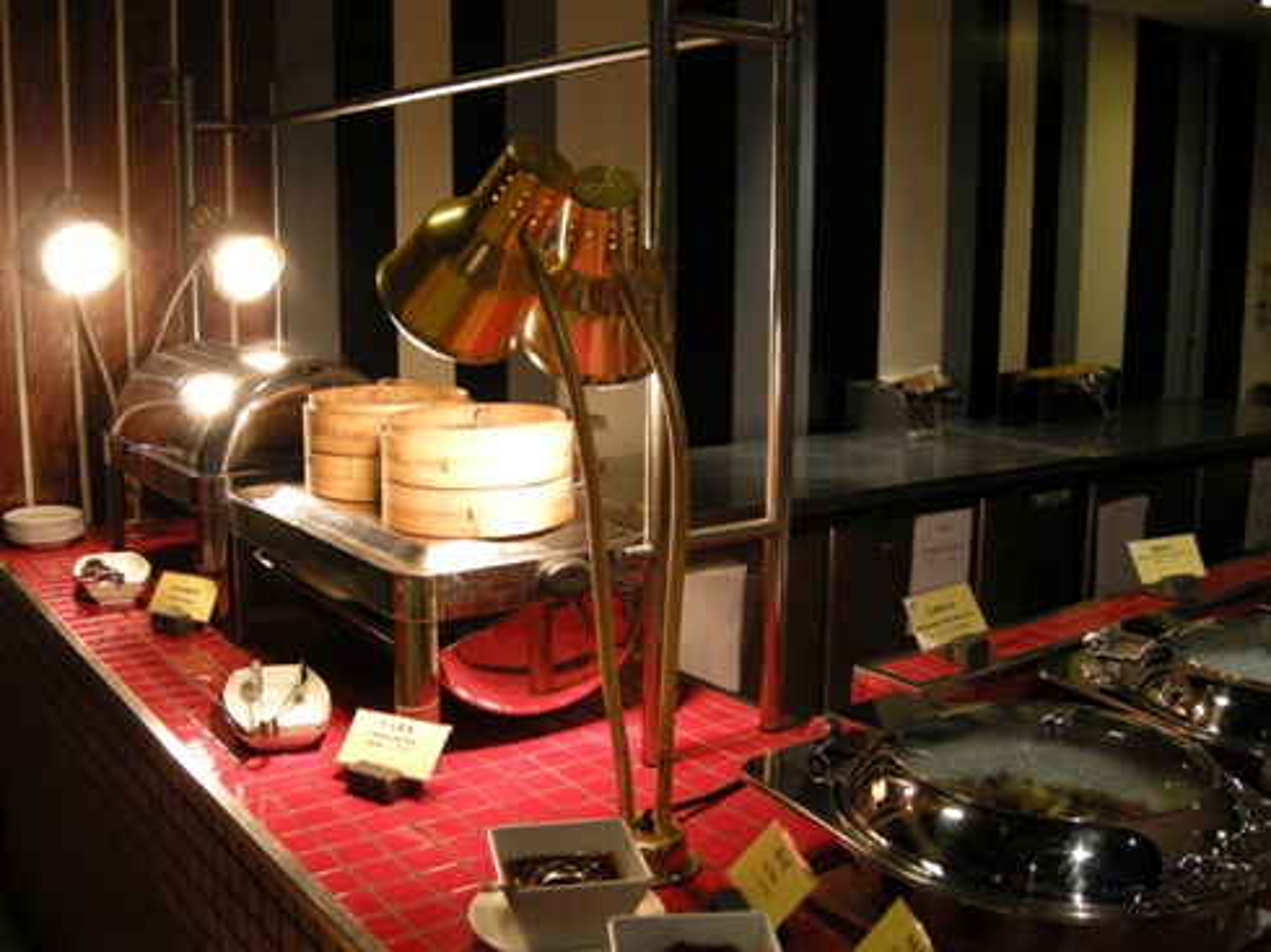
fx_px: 1284
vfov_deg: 40.7
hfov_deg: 52.6
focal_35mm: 35
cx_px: 636
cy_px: 476
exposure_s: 1/30
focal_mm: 7.5
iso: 200
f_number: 2.7
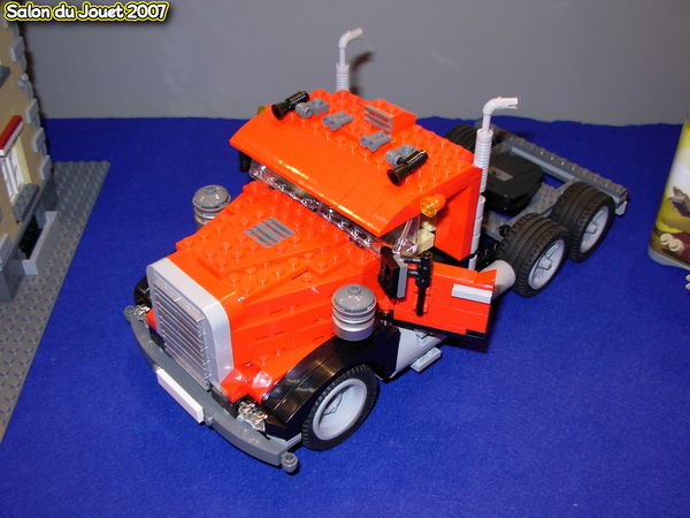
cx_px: 345
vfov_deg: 37.7
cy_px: 259
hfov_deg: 49.0
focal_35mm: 38
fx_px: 757
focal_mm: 6.3
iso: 50
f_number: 2.9
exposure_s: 1/32
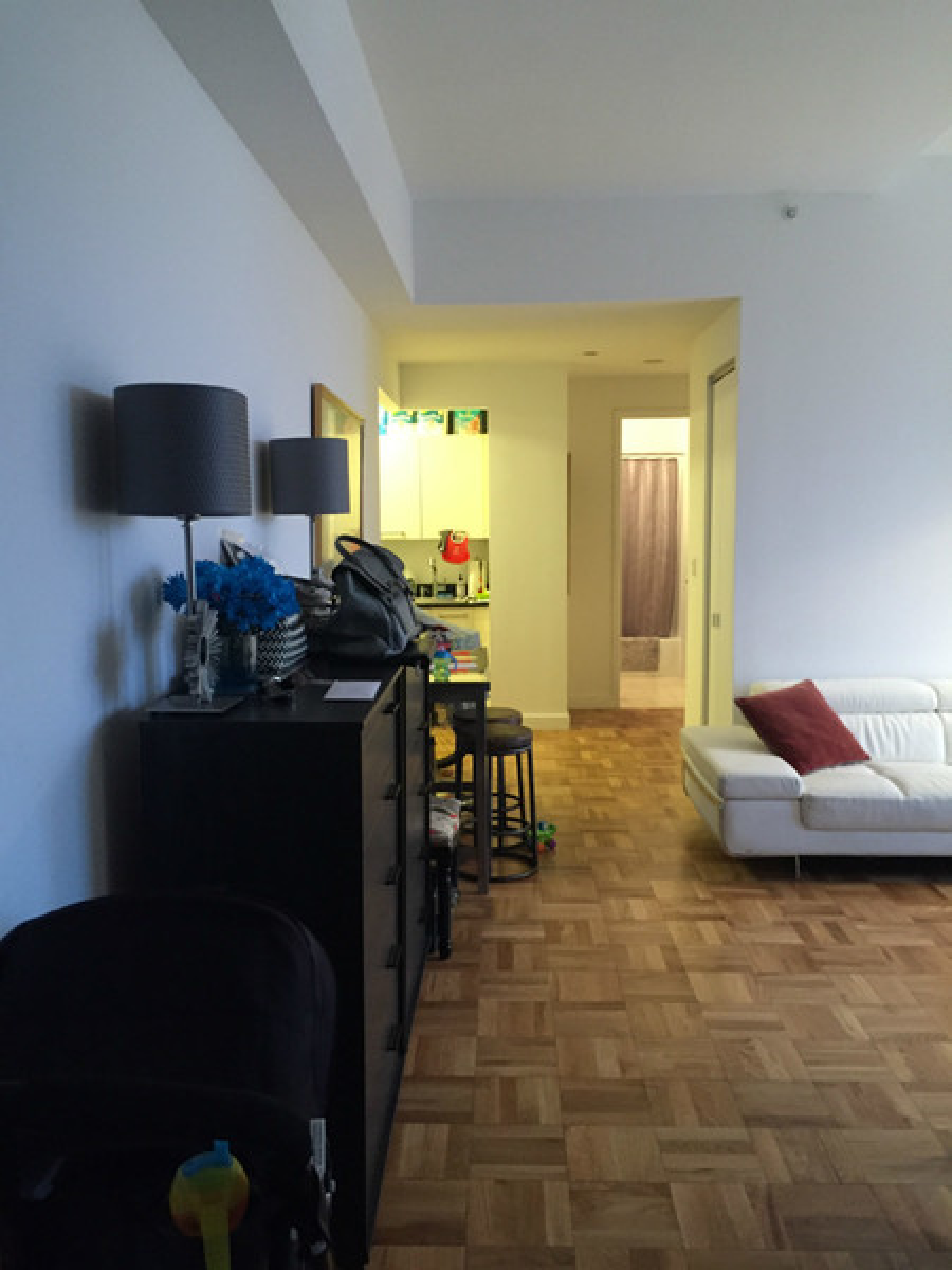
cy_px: 635
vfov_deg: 61.7
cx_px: 476
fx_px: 1063
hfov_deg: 48.2
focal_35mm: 29
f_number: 2.2
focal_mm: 4.15
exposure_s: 1/15
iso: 320
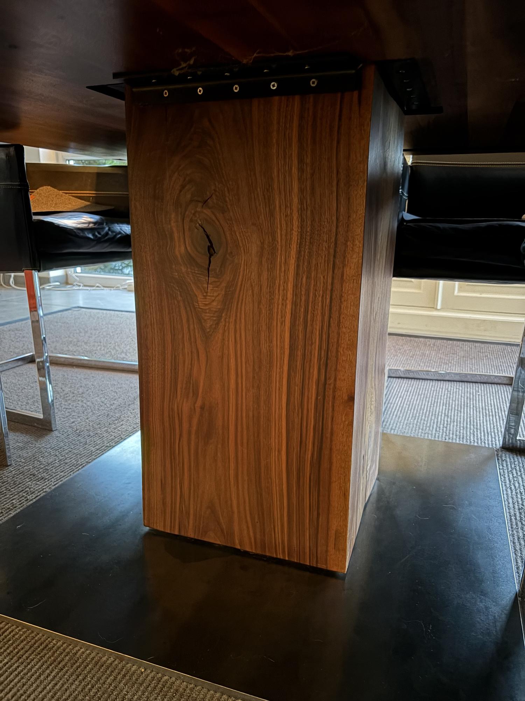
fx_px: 526
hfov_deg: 53.1
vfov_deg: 67.3
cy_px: 350
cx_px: 262
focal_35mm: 26
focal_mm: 5.96
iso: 1000
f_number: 1.6
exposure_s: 1/9
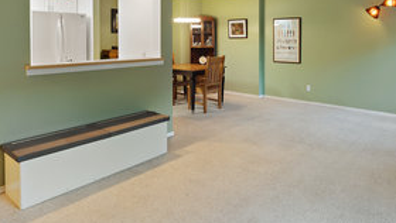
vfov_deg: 42.2
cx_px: 238
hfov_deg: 71.1
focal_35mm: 26
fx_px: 273
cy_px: 40
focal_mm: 16
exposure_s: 1/1.25
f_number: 7.1
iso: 400
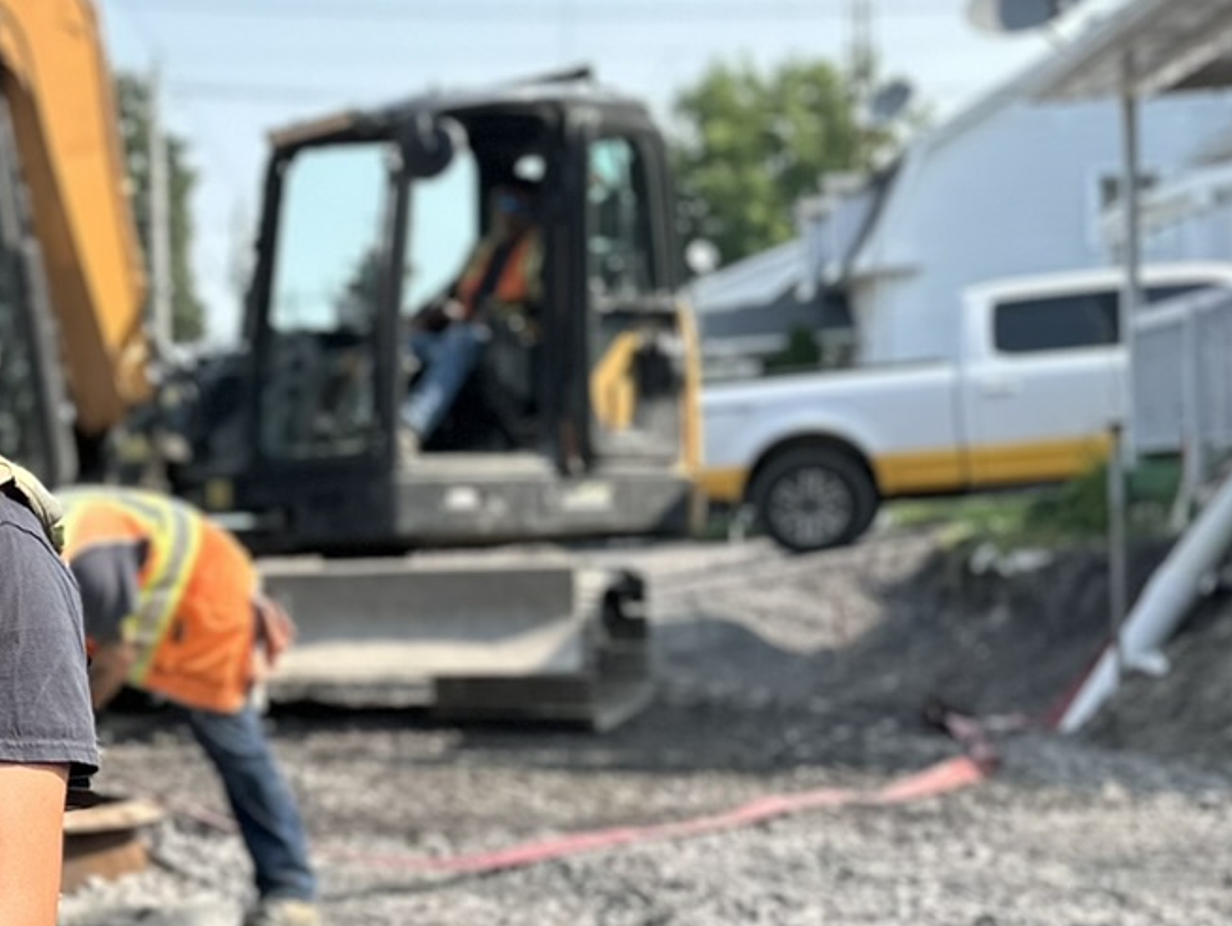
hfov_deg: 22.0
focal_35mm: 75
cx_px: -555
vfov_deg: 19.6
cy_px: 632
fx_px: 2671
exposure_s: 1/3247
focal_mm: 6.86
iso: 80
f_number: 1.78
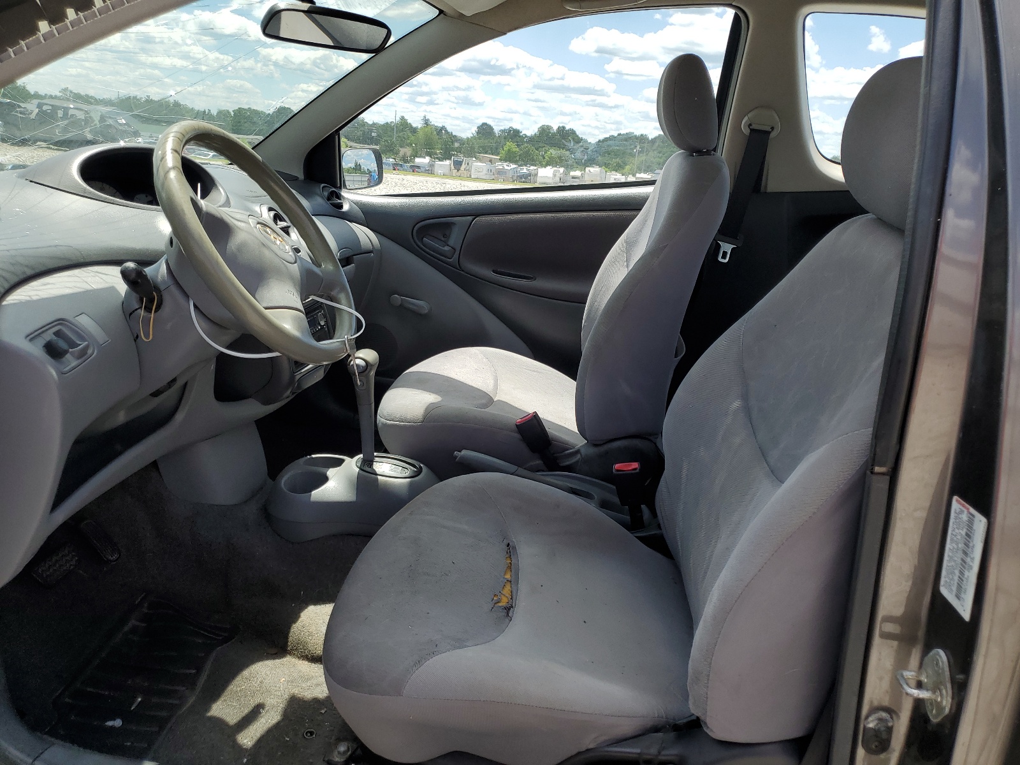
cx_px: 510
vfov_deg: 53.1
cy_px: 382
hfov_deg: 67.3
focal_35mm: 26
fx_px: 766
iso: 50
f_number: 1.5
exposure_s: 1/1667
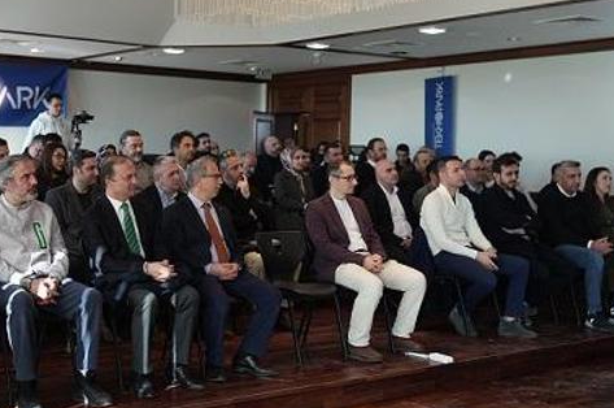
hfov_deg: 34.8
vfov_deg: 23.7
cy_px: 191
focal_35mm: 57
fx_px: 971
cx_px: 218
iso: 125
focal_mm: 35
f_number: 1.8
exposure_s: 1/250
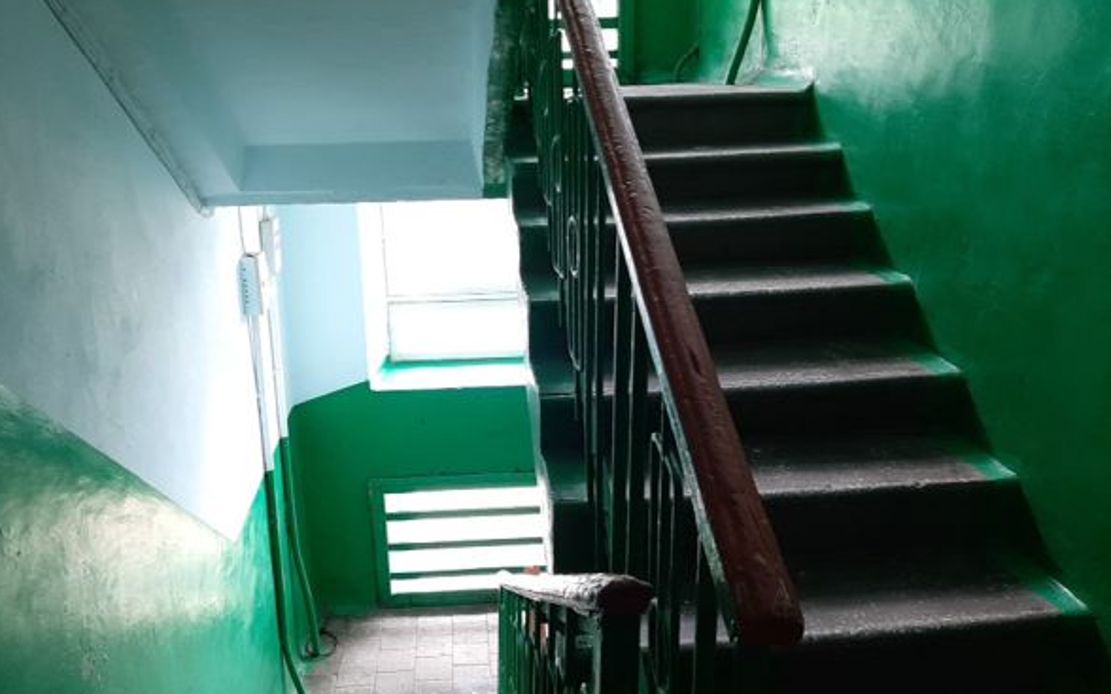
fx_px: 908
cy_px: 373
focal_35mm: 30
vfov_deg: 41.8
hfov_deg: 62.9
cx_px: 518
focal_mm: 3.93
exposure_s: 1/50
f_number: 1.7
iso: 126
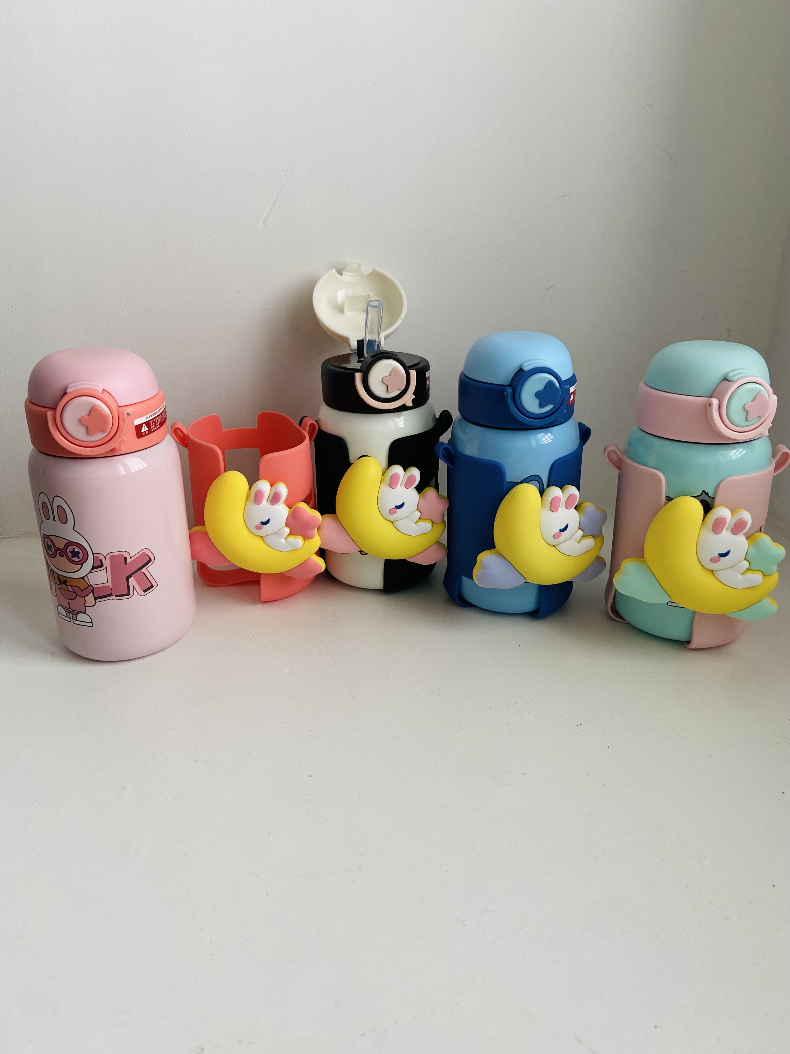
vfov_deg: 67.3
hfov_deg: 53.1
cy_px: 527
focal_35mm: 26
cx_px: 395
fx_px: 791
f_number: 1.8
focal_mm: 4.25
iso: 125
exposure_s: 1/121
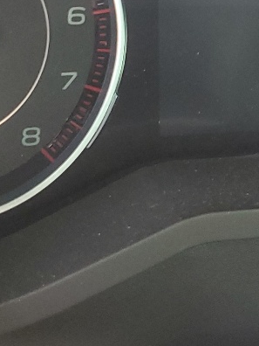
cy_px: -59
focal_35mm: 105
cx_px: 244
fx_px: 1047
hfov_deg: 13.9
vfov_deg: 17.9
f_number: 1.5
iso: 116
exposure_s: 1/60.2
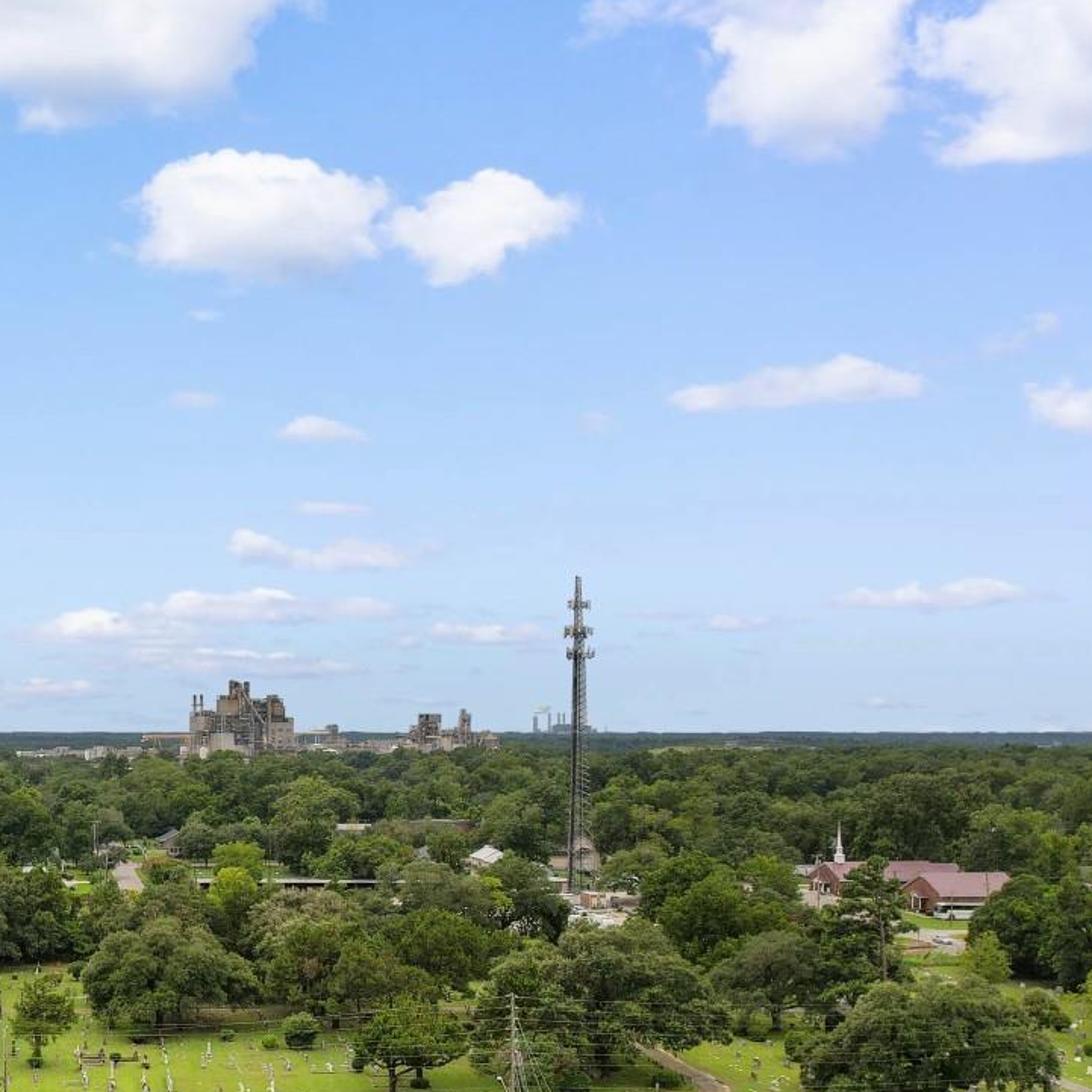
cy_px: 706
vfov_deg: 39.7
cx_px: 59
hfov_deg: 36.8
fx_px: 1499
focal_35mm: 42
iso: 100
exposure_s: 1/725
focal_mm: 8.38
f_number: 2.8
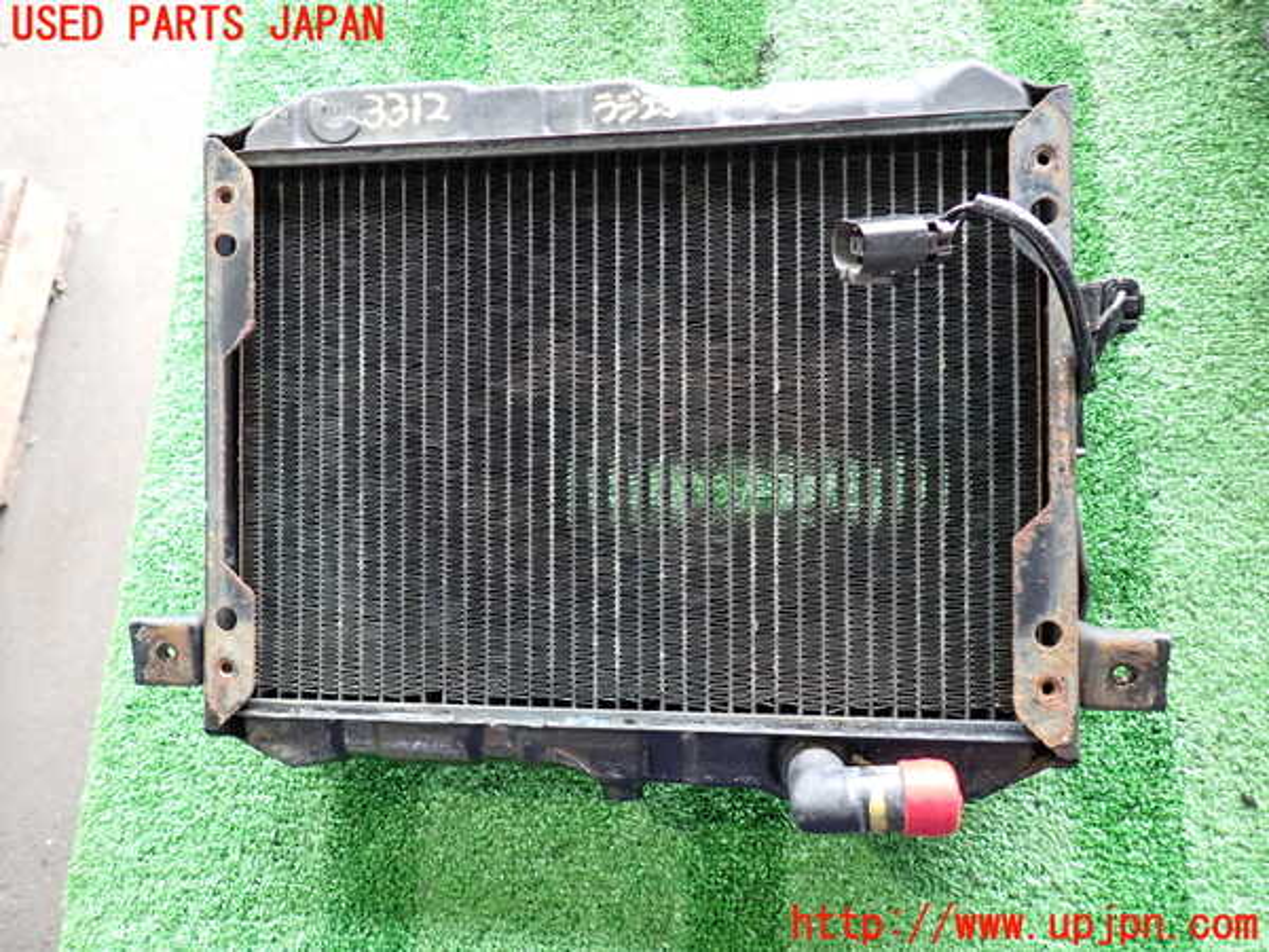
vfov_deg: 54.9
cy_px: 476
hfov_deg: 69.4
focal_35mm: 25
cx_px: 634
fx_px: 916
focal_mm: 4.5
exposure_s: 1/30
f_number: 2
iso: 200
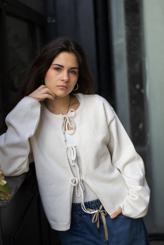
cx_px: 82
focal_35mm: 75
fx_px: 512
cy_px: 122
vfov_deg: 27.0
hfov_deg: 18.2
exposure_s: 1/250
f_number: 2
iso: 100
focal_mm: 50
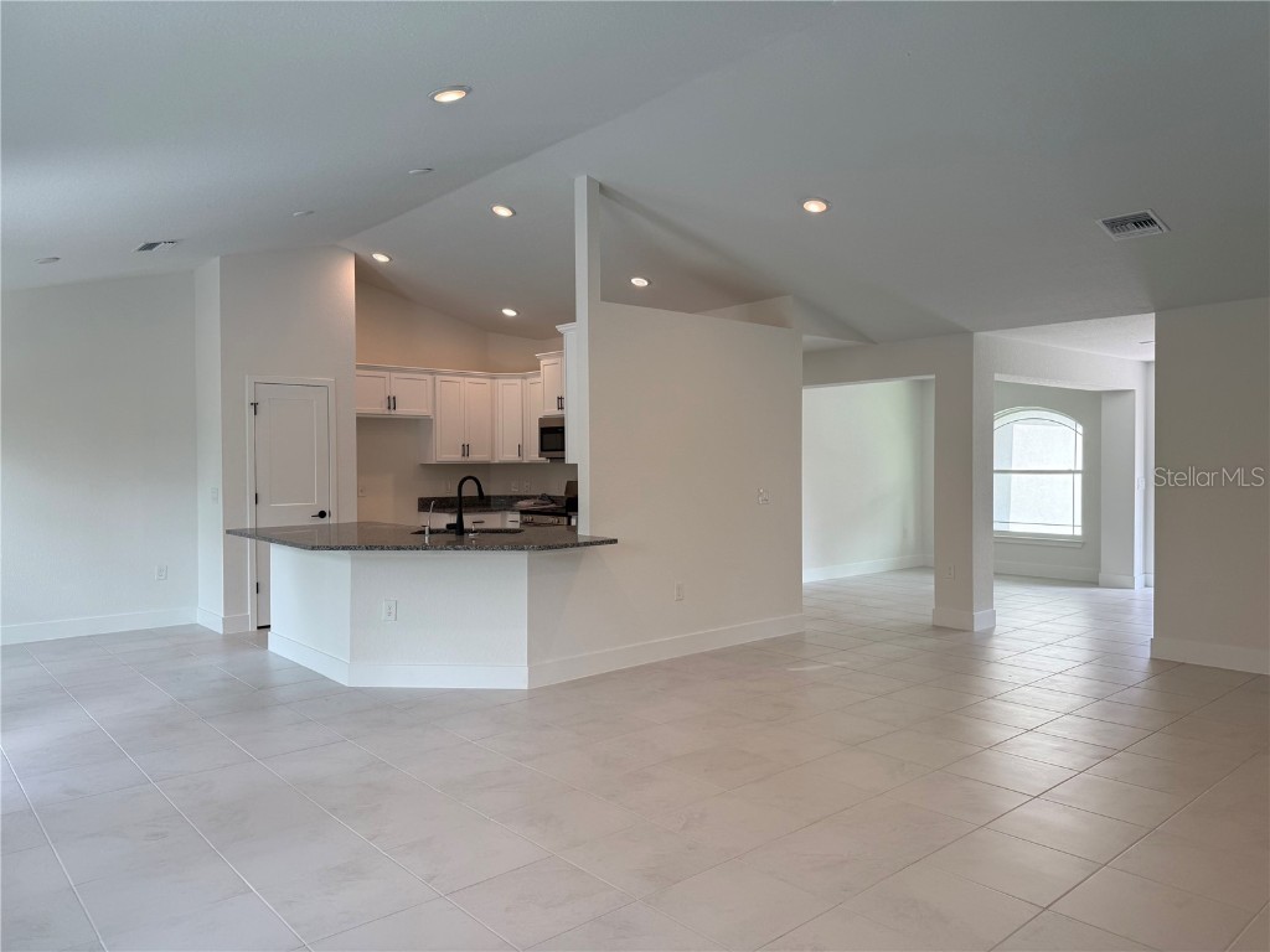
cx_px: 635
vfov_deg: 56.8
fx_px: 881
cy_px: 476
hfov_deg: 71.6
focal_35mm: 24
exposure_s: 1/445
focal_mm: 6.76
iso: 100
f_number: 1.78
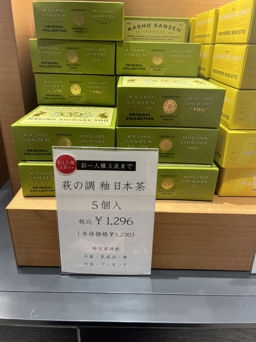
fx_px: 256
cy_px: 171
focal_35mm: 26
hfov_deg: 53.1
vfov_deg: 67.3
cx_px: 128
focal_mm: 5.1
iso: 50
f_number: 1.6
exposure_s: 1/100
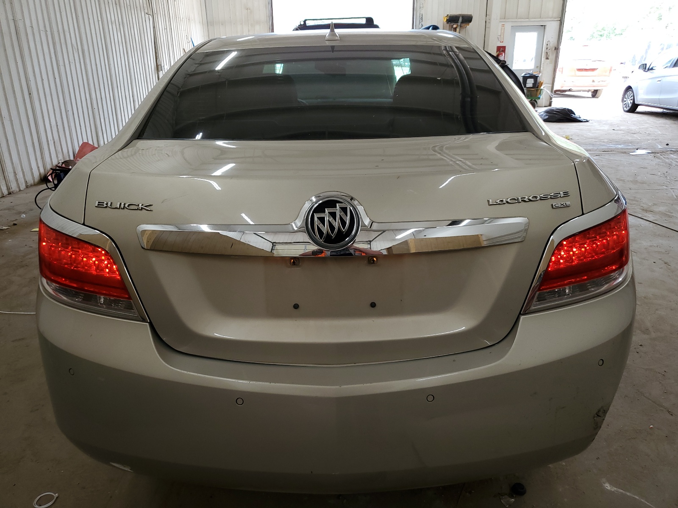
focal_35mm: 26
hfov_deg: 67.3
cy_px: 254
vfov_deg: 53.1
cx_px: 339
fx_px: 509
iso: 58
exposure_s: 1/60.2
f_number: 1.5
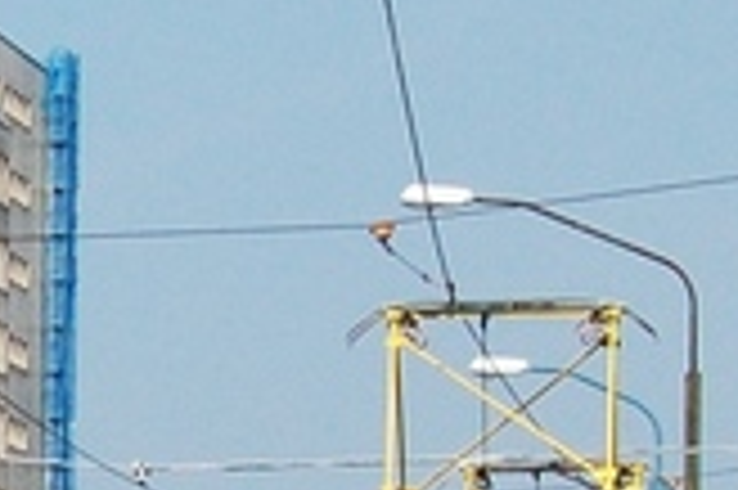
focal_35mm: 318
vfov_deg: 4.3
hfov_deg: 6.3
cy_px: 762
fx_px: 6512
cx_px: -824
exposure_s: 1/320
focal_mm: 34
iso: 400
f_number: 16
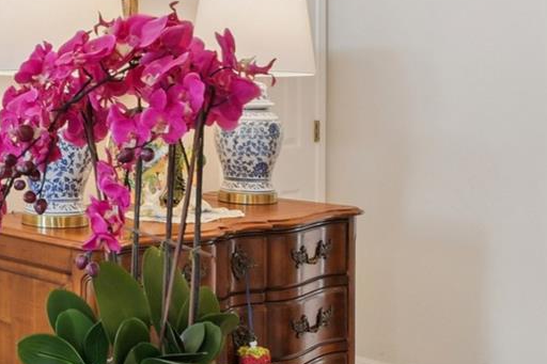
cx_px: -122
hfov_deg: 28.7
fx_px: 911
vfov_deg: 22.1
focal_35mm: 60
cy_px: 46
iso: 400
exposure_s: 1/6
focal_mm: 10
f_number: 8
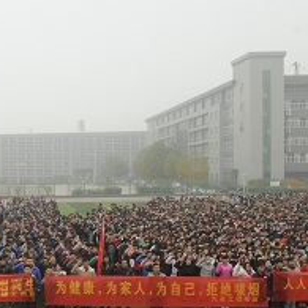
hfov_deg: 27.5
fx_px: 584
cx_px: -13
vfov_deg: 29.4
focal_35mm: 58
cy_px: 201
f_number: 8
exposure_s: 1/160
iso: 1000
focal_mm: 24
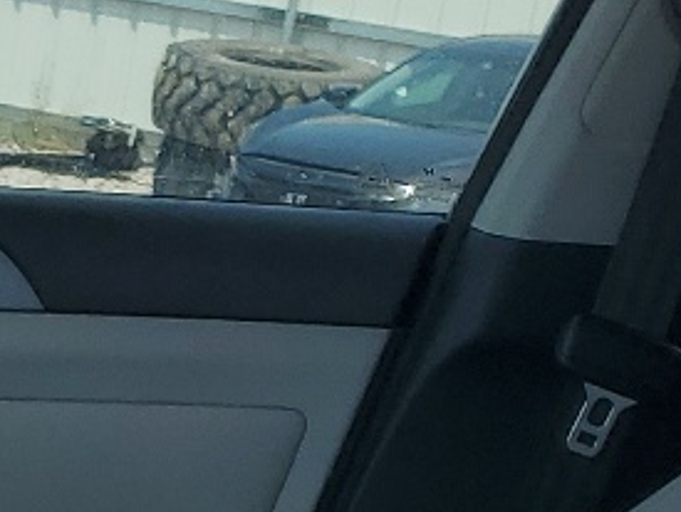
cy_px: 913
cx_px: -644
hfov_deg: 11.8
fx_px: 2975
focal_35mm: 151
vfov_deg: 9.4
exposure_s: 1/1250
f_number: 1.5
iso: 50
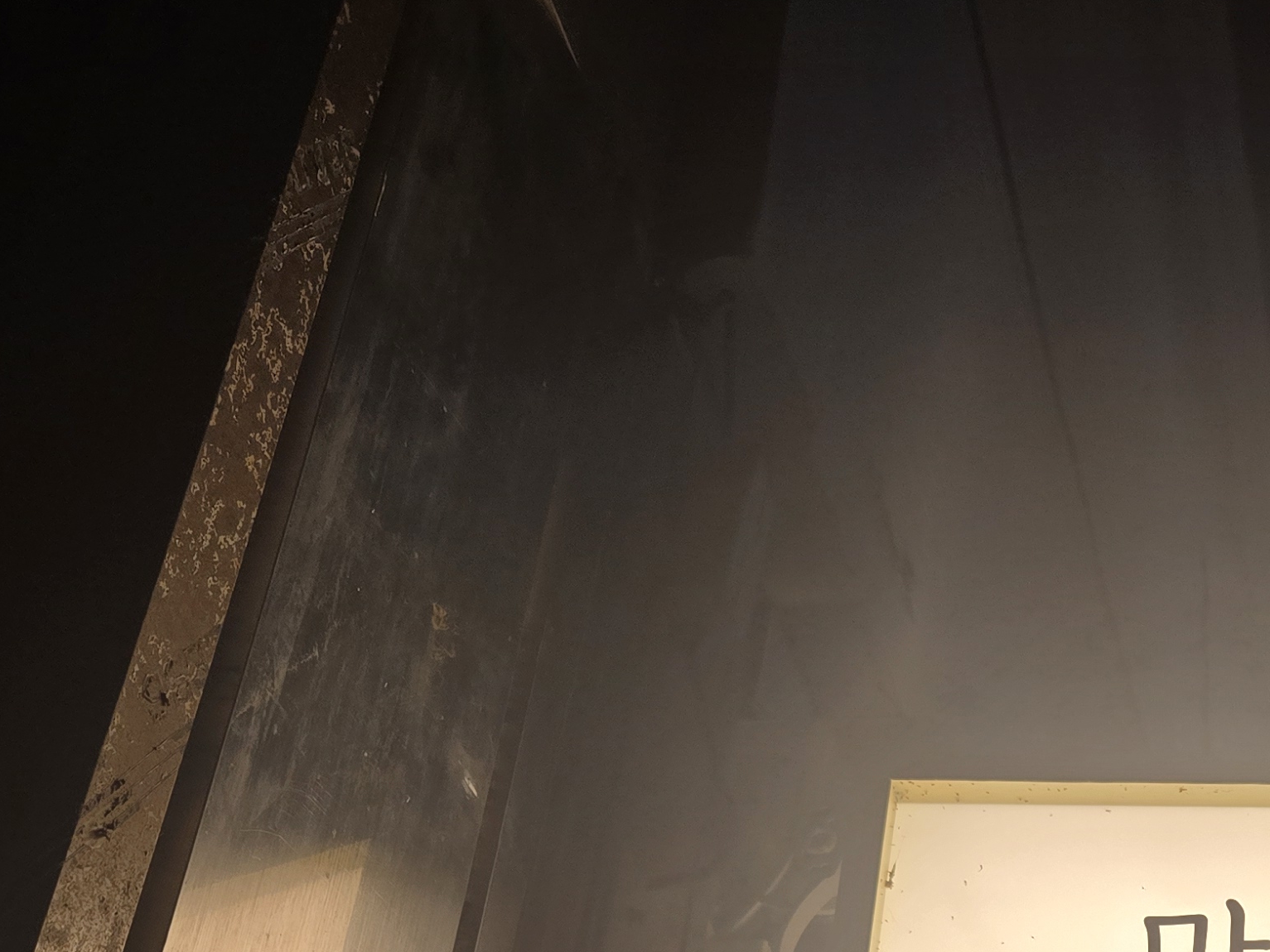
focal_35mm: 60
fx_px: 2201
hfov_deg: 30.0
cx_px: 1270
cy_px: 1117
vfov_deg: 22.6
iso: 25
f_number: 1.8
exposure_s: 1/172
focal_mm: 5.4
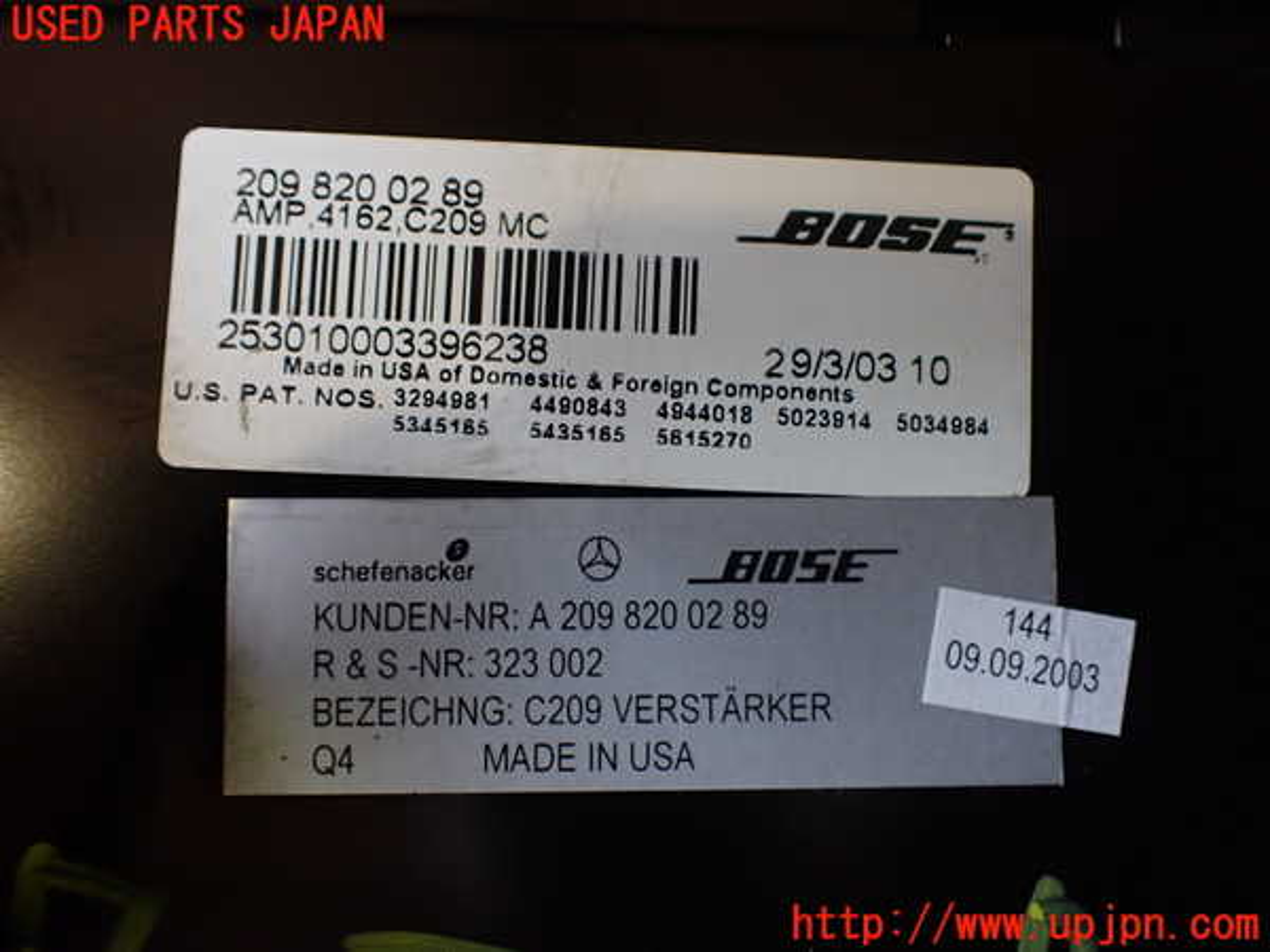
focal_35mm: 30
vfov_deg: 46.8
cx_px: 635
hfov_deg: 60.0
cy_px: 476
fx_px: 1101
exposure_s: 1/125
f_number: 2.3
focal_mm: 5.4
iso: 320
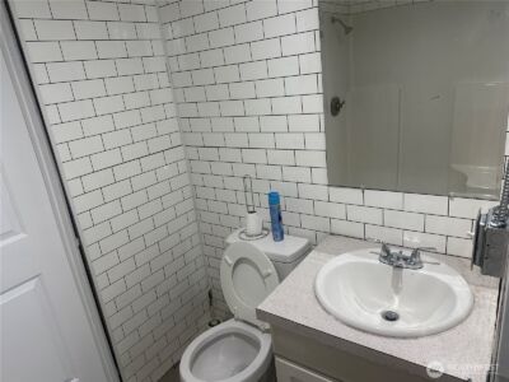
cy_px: 191
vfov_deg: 56.8
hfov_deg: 71.6
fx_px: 353
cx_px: 254
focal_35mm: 24
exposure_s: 1/120
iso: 200
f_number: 1.78
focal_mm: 6.86
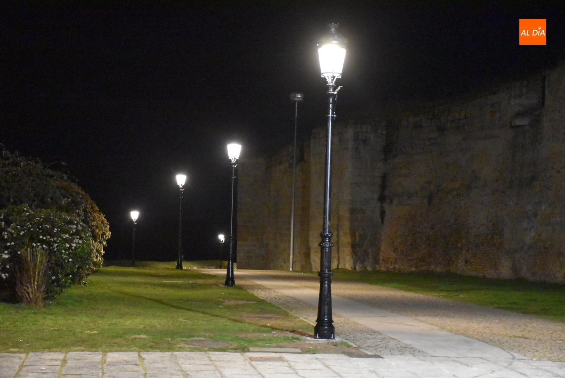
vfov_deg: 16.3
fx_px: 1319
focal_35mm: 84
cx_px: 282
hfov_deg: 24.2
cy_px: 189
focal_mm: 56
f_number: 4.8
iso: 12800
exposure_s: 1/30
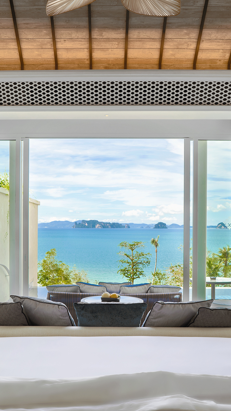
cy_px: 207
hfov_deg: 29.7
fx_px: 436
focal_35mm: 40
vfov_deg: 50.5
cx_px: 111
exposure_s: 1/30
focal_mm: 25
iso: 100
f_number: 8
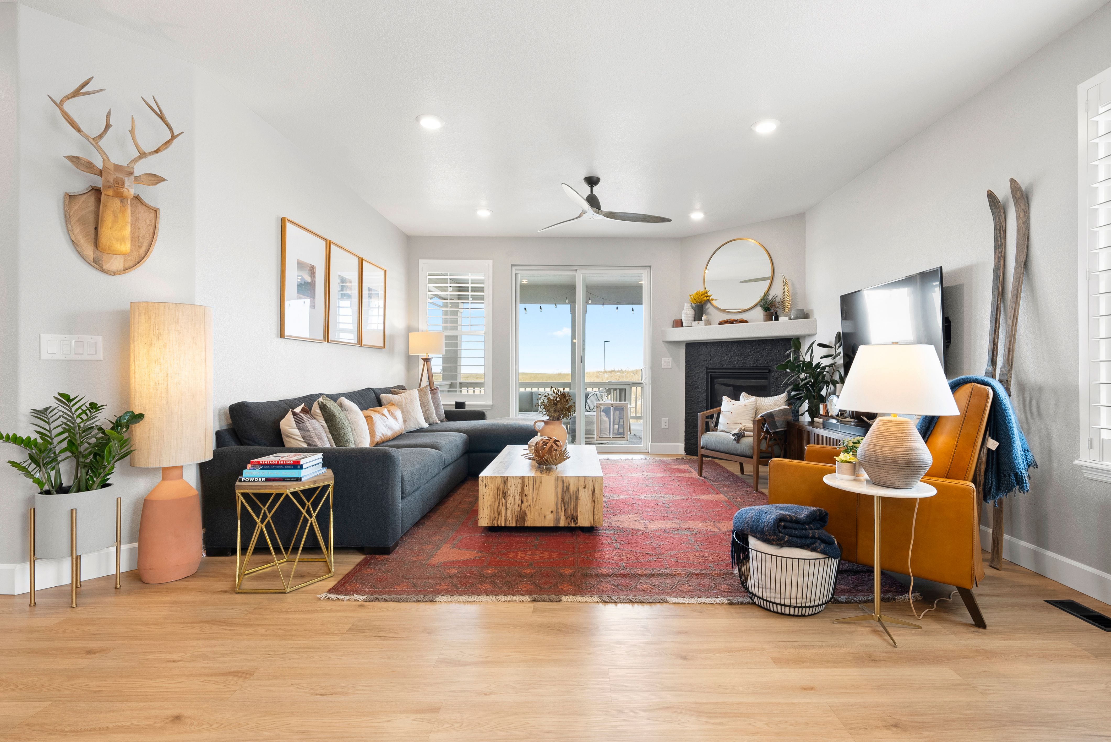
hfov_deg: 96.7
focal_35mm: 16
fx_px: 494
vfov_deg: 73.8
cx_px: 556
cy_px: 371
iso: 640
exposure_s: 1/13
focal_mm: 16
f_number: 9
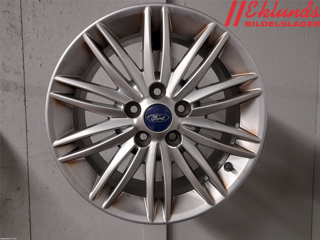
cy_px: 120
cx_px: 160
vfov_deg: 54.9
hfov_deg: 69.4
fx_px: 231
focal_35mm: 25
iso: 400
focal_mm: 4.6
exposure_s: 1/33
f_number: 2
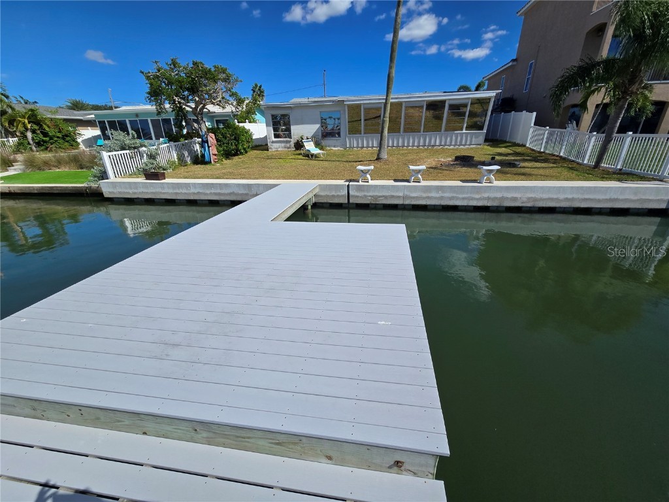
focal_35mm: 13
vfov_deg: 89.9
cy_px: 251
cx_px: 334
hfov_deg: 106.2
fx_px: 251
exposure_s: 1/3483
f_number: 2.2
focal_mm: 2.2
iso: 50
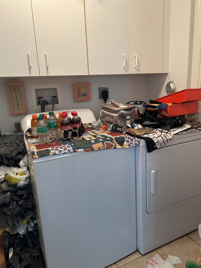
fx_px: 201
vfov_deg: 67.3
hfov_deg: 53.1
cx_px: 100
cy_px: 134
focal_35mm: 26
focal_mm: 5.7
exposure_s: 1/60
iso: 160
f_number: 1.5
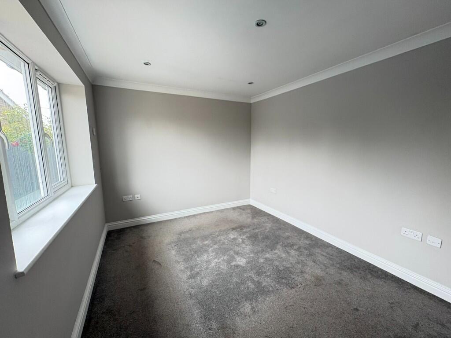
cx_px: 226
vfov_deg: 85.7
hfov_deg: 102.1
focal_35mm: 14
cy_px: 169
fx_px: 182
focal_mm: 2.22
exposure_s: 1/63
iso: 250
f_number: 2.2
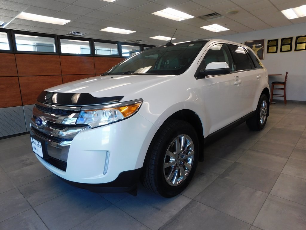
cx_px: 153
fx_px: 203
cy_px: 115
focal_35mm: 23
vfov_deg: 58.9
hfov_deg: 73.9
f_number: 3
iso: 125
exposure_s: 1/30
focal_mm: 4
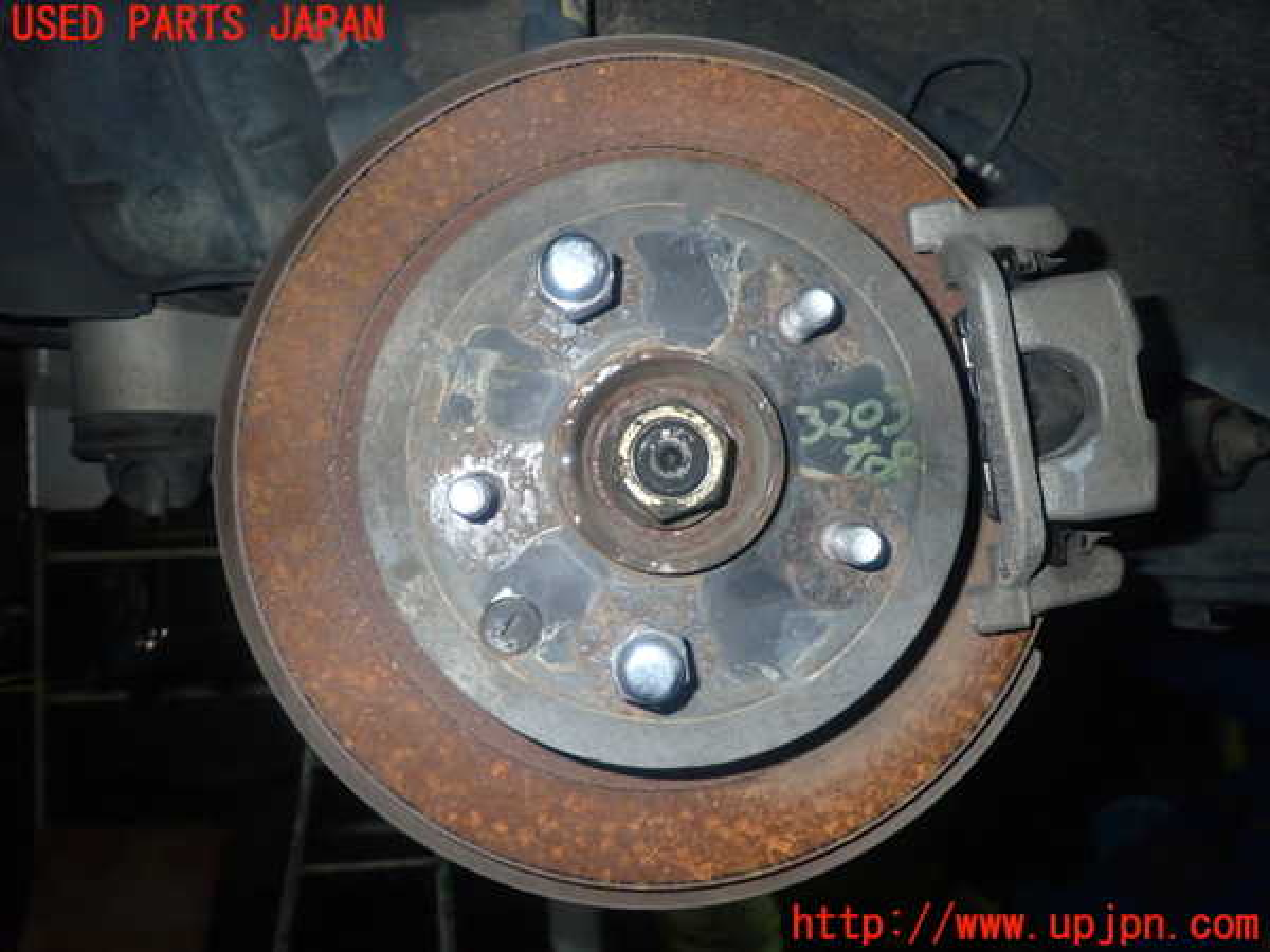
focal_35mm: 25
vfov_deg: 54.9
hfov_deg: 69.4
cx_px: 635
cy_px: 476
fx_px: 917
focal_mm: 4.5
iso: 500
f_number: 5.6
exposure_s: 1/30
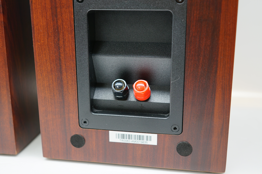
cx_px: 131
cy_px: 87
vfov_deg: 29.8
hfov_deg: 43.6
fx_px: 327
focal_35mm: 45
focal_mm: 30
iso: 100
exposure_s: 1/40
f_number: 3.2
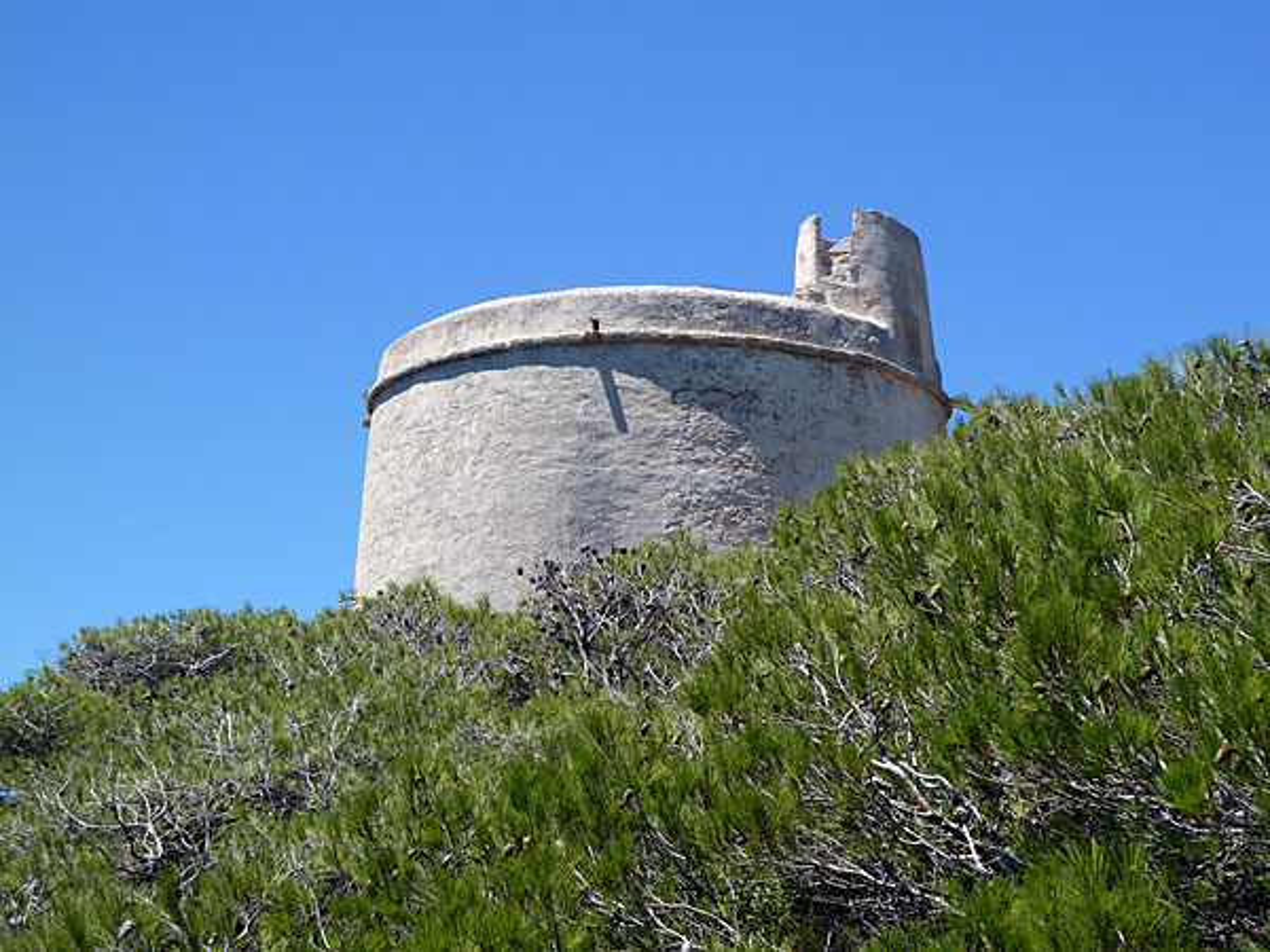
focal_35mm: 72
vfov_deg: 20.4
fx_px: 2642
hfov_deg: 27.0
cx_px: 635
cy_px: 476
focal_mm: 11.9
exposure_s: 1/500
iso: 80
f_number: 4.5
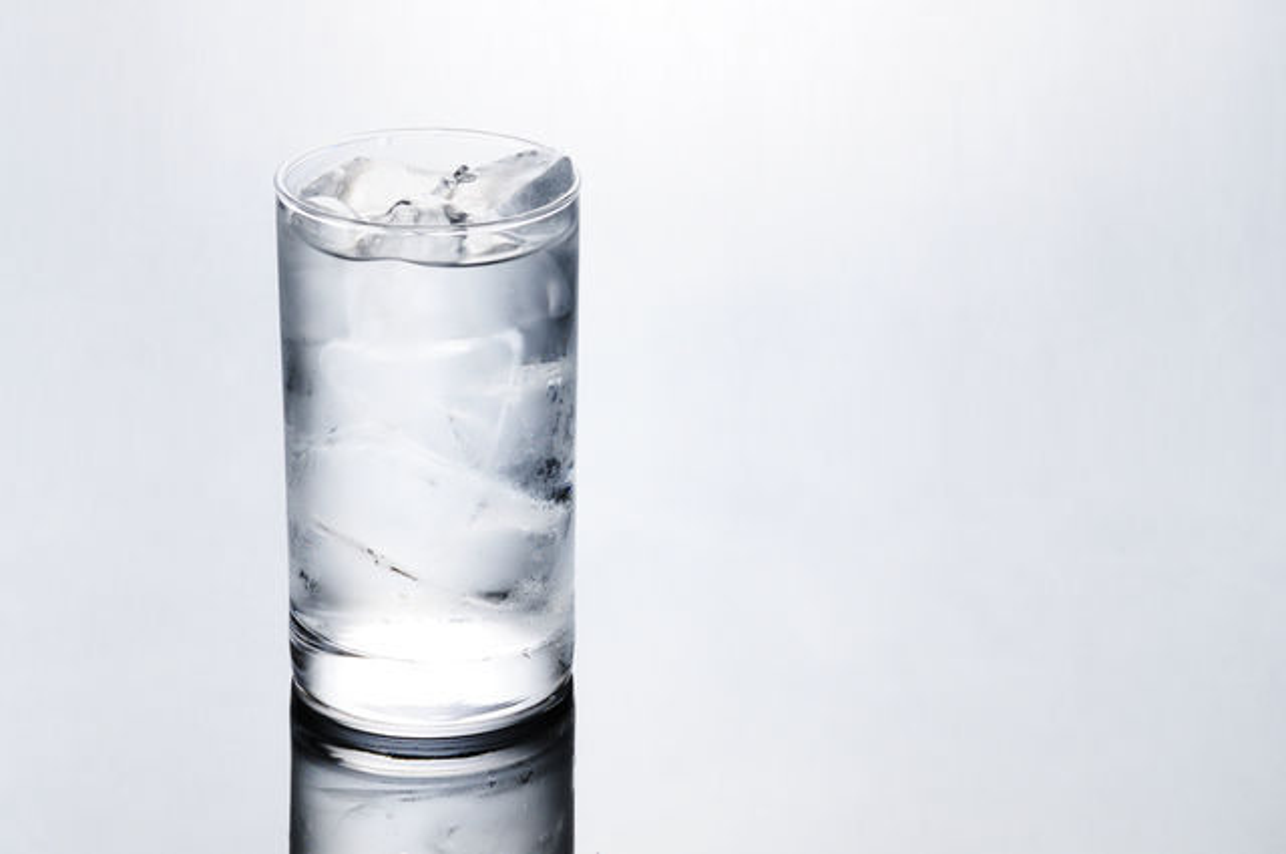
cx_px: 643
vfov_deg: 7.3
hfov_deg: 11.0
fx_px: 6689
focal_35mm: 188
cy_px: 427
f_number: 20
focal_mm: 125
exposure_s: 1/250
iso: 200
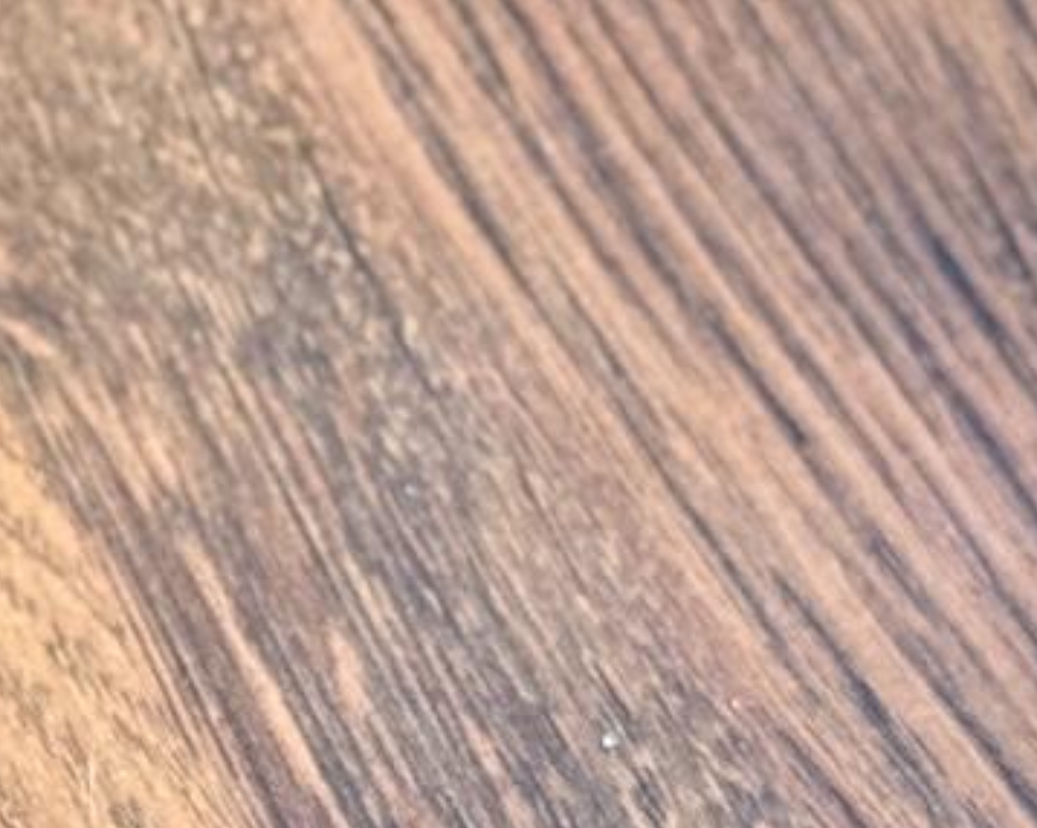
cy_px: 1504
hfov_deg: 7.4
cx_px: -1188
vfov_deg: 6.1
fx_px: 7638
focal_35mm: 249
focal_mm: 6.76
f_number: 1.78
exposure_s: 1/40
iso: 250
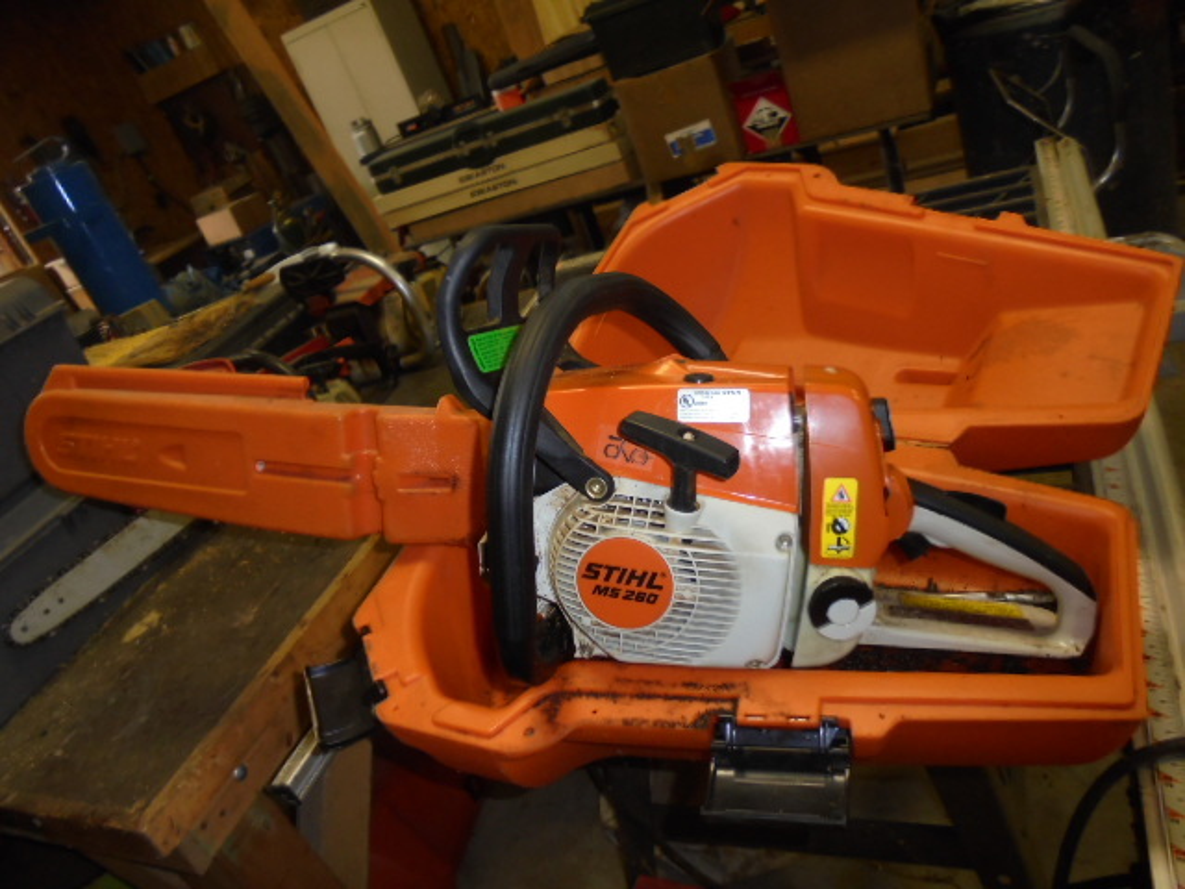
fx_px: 890
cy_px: 444
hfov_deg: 67.3
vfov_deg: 53.1
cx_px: 592
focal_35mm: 26
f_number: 3.5
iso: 200
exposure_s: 1/30
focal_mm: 4.6
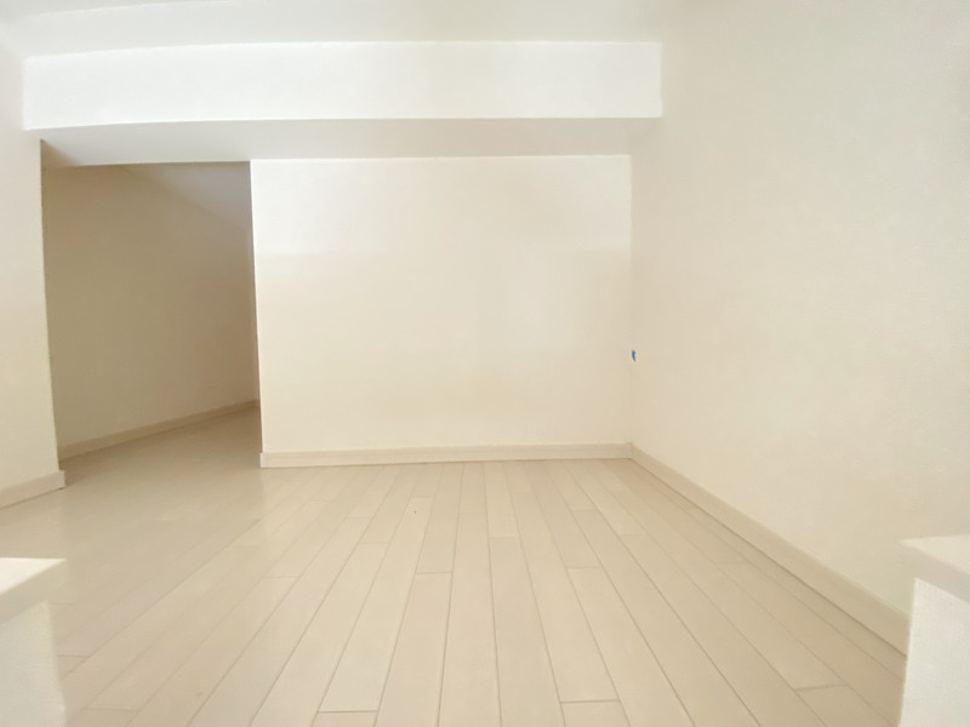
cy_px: 364
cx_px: 485
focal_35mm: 13
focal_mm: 1.54
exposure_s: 1/60
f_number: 2.4
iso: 640
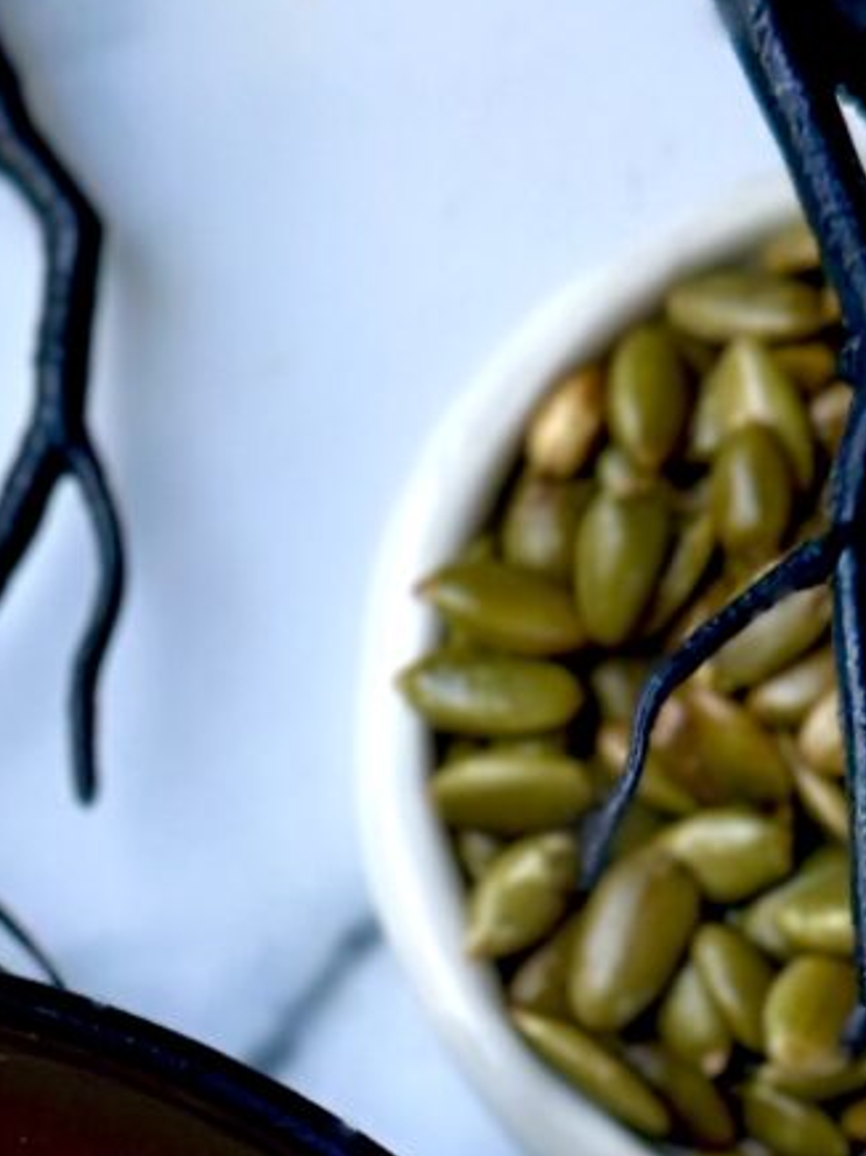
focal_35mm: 212
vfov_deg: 8.9
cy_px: 2179
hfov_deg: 6.9
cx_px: -327
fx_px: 7075
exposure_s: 1/184
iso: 80
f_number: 1.78
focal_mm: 6.86
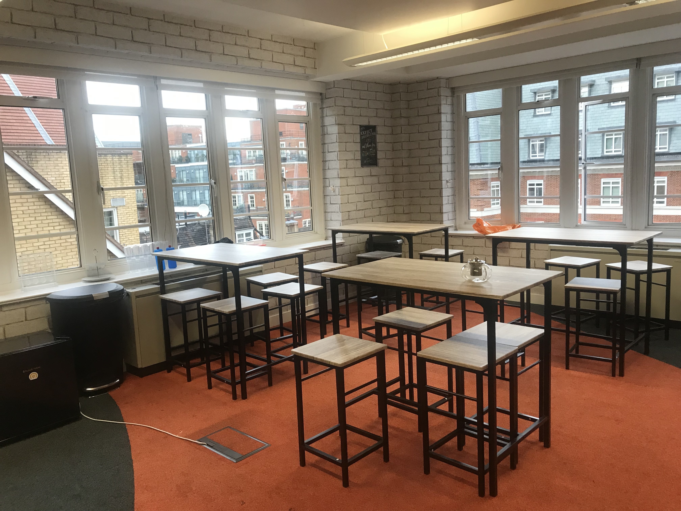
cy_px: 256
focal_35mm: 28
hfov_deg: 63.4
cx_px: 340
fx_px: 551
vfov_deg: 49.7
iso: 32
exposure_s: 1/33
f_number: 1.8
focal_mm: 3.99
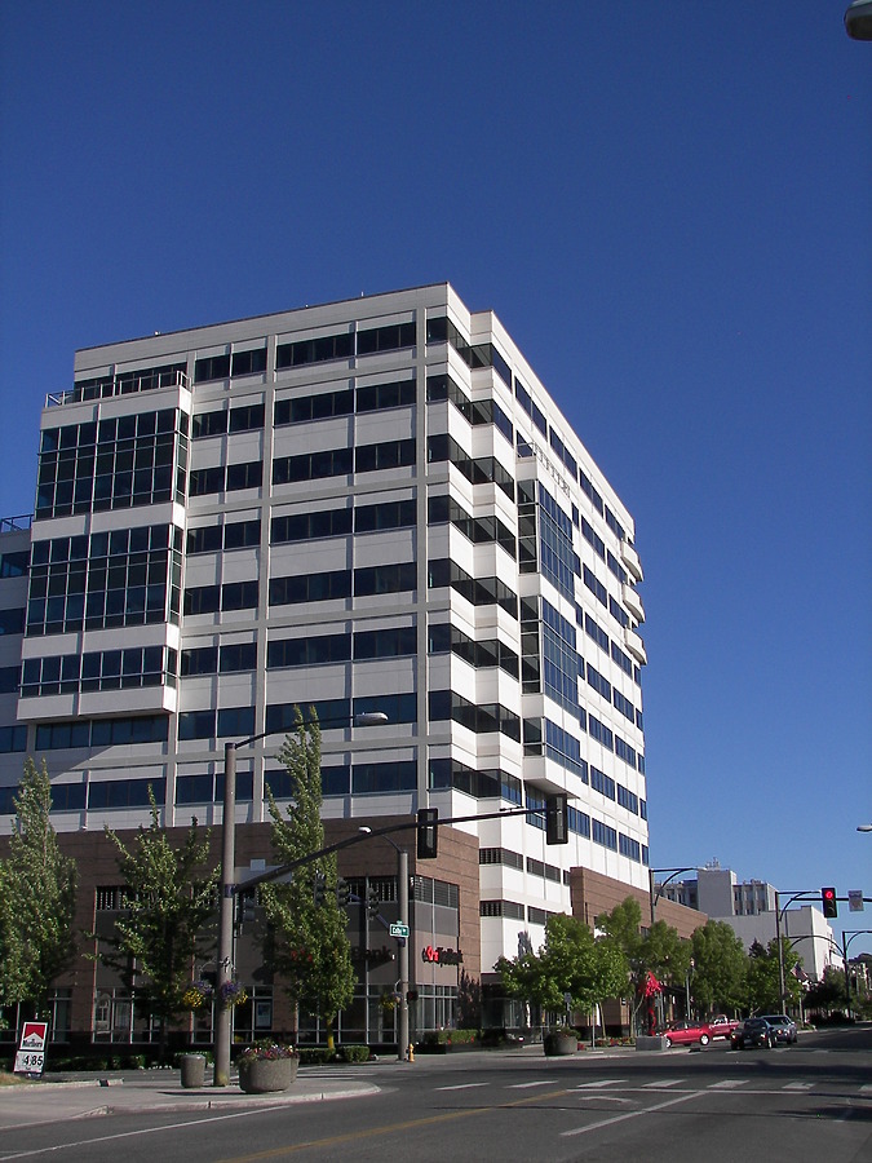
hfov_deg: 33.6
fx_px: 1444
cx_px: 436
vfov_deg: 43.9
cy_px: 582
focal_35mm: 43
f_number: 4
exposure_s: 1/800
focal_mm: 7.1
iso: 50
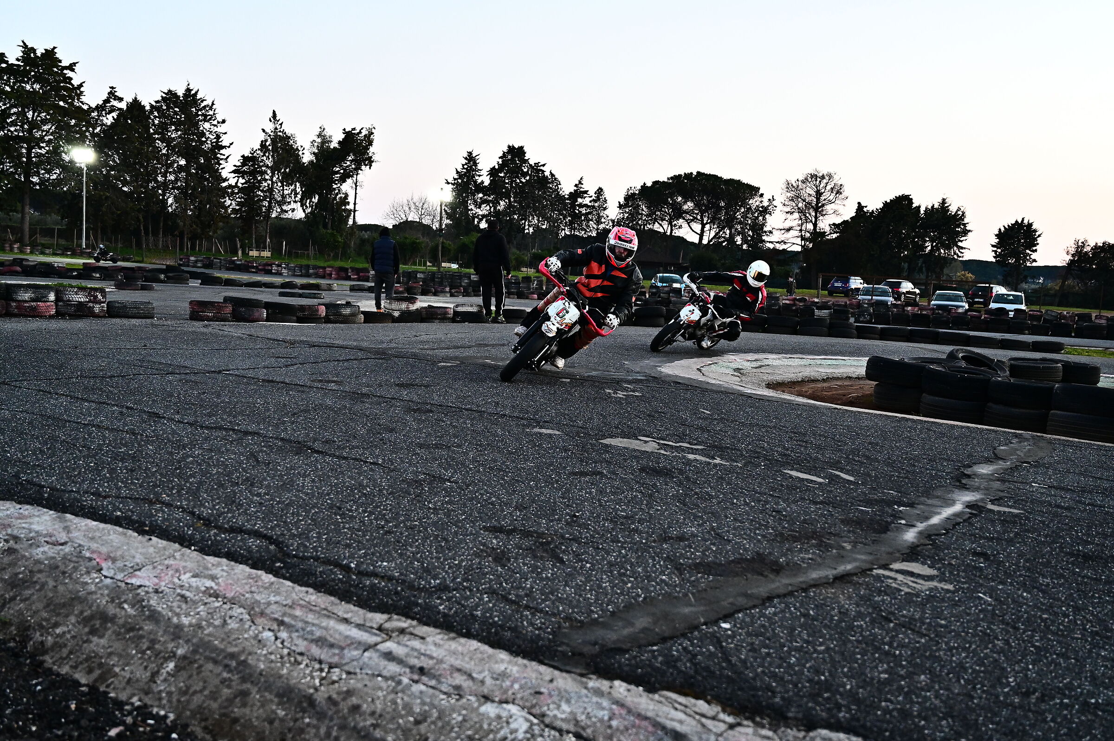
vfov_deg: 38.8
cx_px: 557
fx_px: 1051
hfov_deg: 55.8
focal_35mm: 34
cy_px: 370
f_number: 4
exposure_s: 1/250
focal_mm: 34
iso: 2500
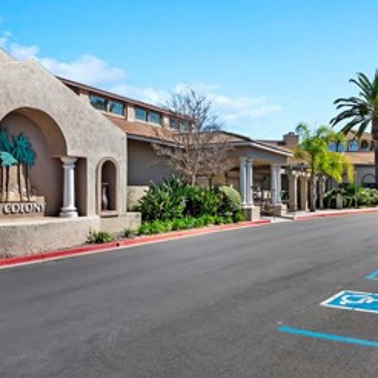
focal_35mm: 31
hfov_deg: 51.6
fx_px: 383
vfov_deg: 52.5
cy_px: 200
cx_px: 250
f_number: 20
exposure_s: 1/320
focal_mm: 14
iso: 500
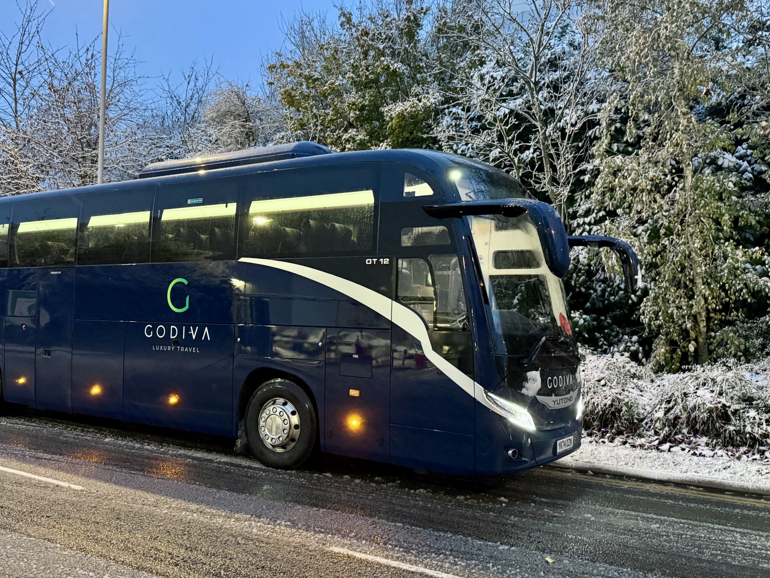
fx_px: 667
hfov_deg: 59.6
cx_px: 322
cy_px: 245
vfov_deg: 46.7
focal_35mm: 30
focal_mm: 6.76
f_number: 1.78
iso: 1250
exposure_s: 1/25
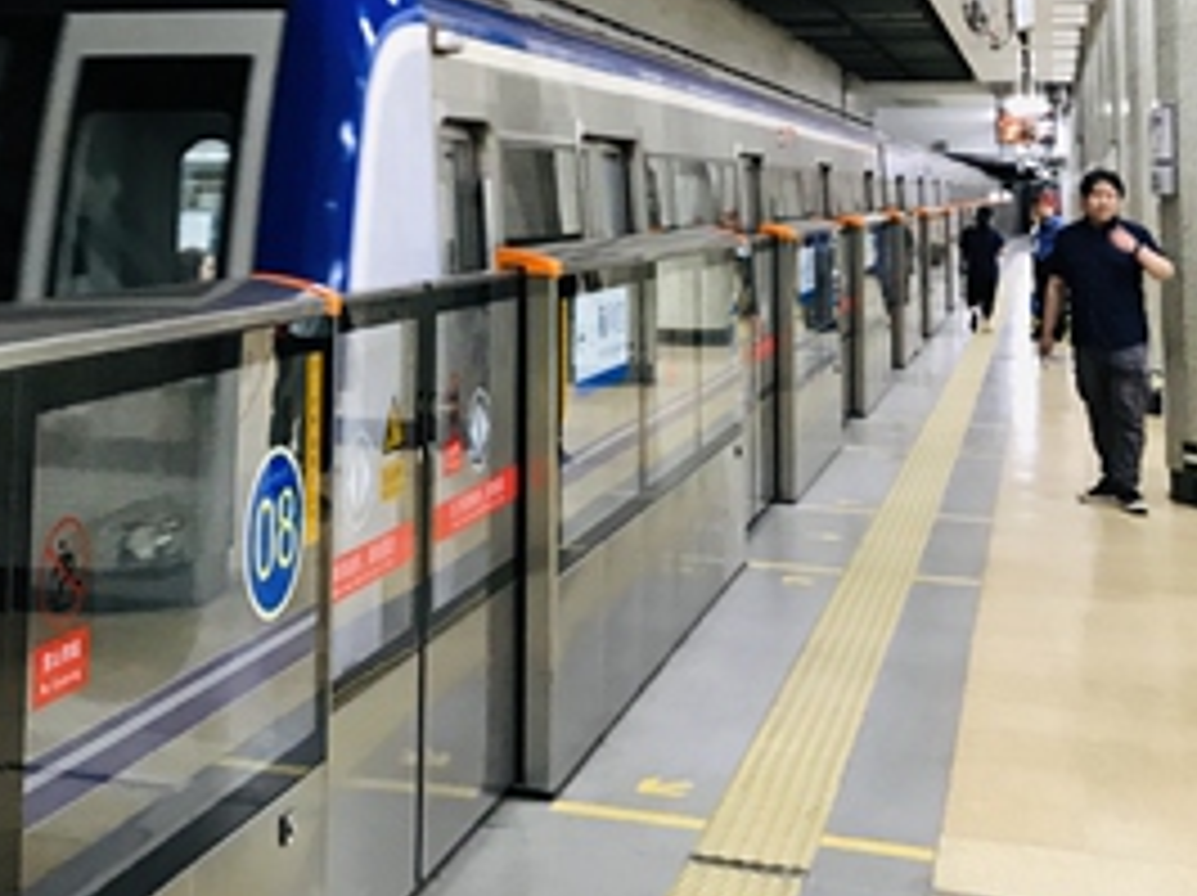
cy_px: -18
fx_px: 2004
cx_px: 292
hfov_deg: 32.6
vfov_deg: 24.0
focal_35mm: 58
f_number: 1.8
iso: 80
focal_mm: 3.99
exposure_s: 1/17
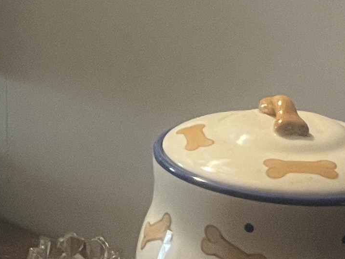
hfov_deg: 12.9
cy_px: -239
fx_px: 1465
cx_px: -113
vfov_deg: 9.5
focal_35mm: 147
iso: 250
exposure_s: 1/60
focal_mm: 5.1
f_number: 1.6
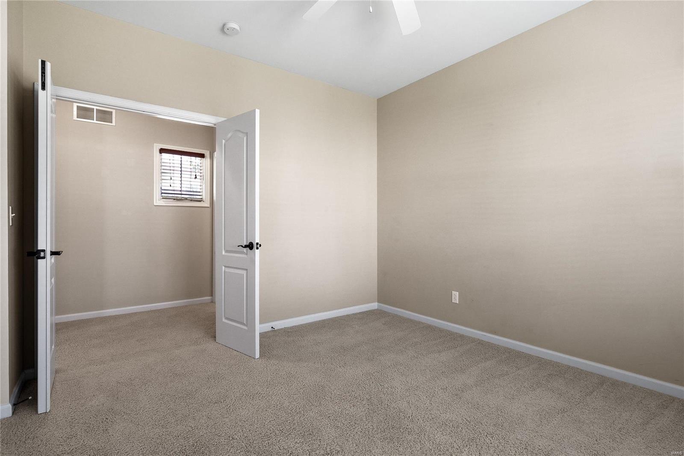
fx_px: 304
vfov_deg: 73.7
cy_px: 228
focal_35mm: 16
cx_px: 342
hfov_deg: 96.7
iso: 400
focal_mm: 8
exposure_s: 1/8
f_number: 8
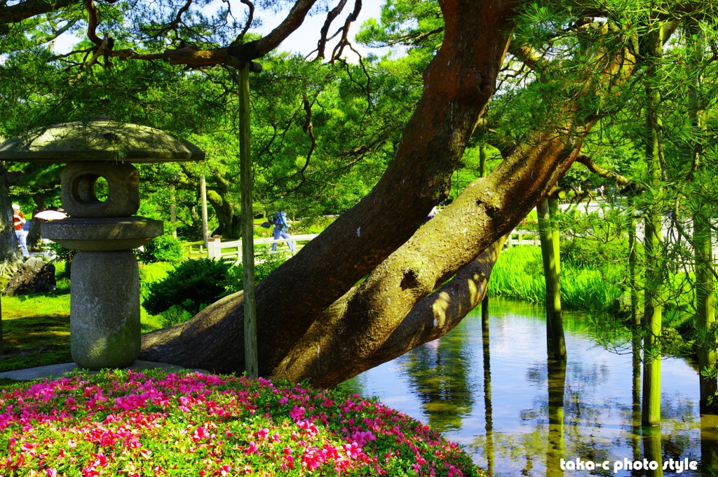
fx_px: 857
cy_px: 238
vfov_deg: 31.1
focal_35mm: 43
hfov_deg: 45.5
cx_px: 359
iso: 100
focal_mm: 29
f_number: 8
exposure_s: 1/60
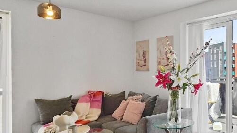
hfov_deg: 54.6
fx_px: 189
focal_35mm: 30
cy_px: 77
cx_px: 219
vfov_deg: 38.9
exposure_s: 1/160
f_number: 8
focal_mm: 14
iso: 400
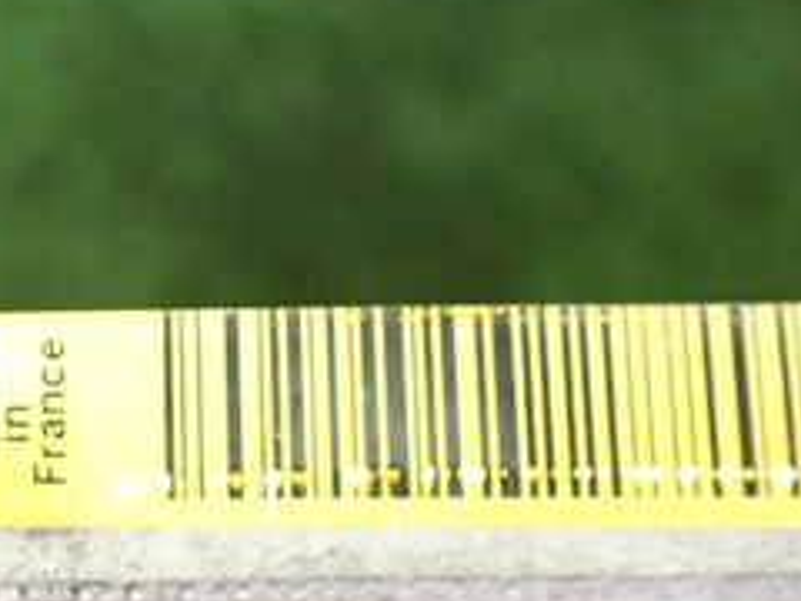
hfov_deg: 24.1
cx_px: -107
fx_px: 1735
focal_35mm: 75
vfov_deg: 19.6
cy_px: 384
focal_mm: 5.4
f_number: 2.3
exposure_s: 1/100
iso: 800
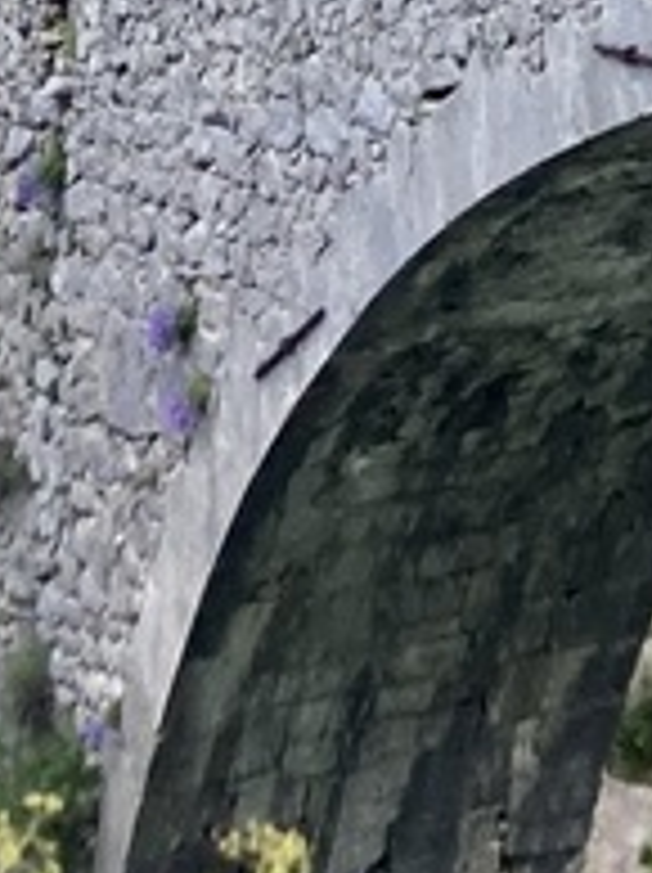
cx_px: 1192
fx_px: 4883
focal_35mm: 194
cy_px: -1552
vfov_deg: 8.8
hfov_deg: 7.4
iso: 20
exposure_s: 1/495
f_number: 1.8
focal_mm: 3.99
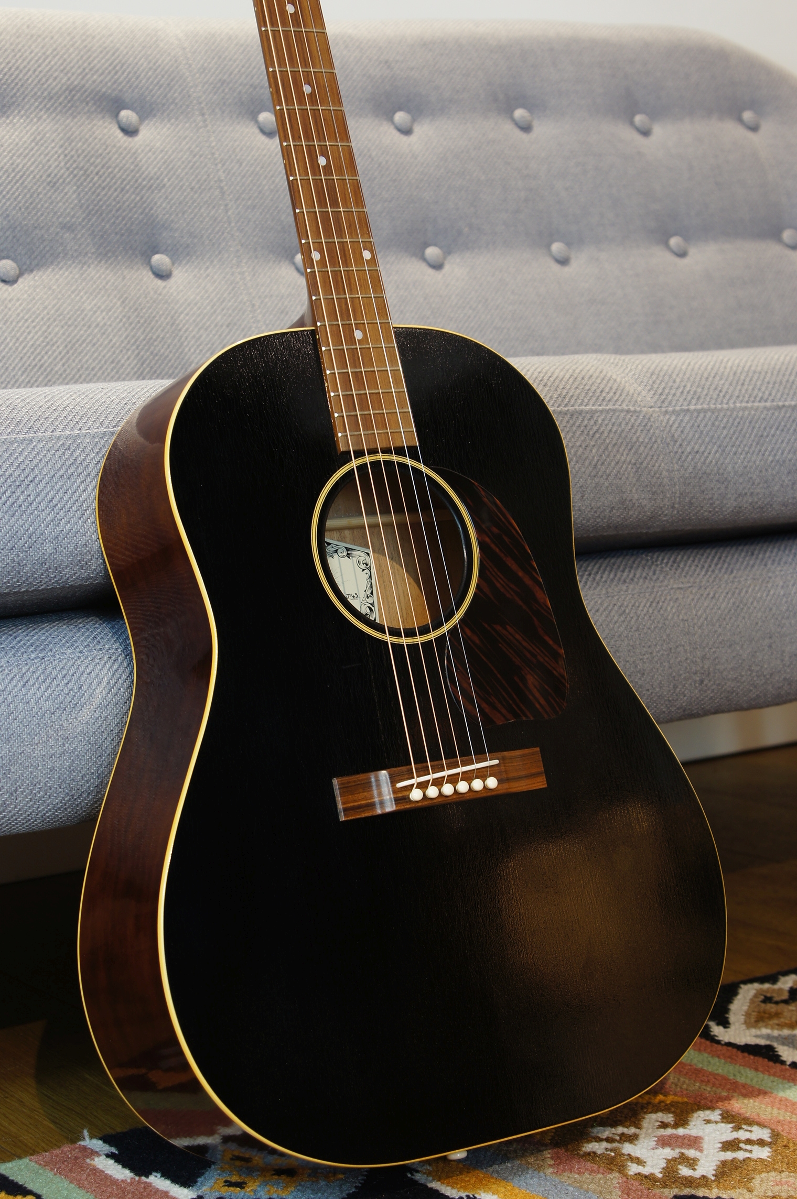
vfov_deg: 27.0
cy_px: 600
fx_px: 2496
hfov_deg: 18.1
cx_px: 398
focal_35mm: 75
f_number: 7.1
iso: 100
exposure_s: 1/4
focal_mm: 50
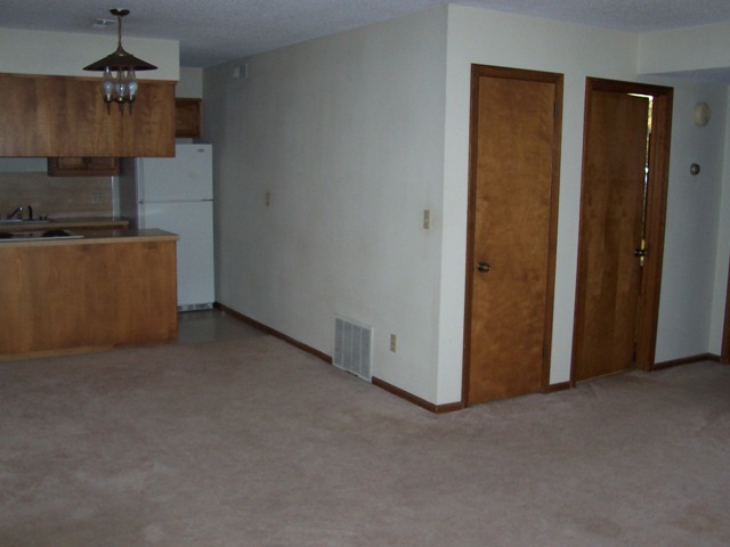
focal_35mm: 37
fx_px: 780
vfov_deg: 38.7
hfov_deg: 50.1
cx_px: 365
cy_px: 274
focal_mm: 5.6
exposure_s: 1/60
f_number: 2.8
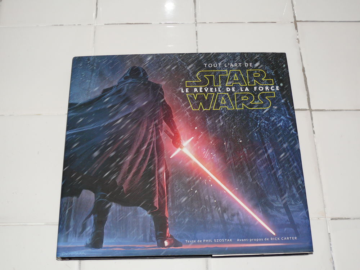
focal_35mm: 47
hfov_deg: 40.4
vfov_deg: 30.9
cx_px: 180
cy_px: 135
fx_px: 489
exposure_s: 1/30
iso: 100
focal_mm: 9.2
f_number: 3.2
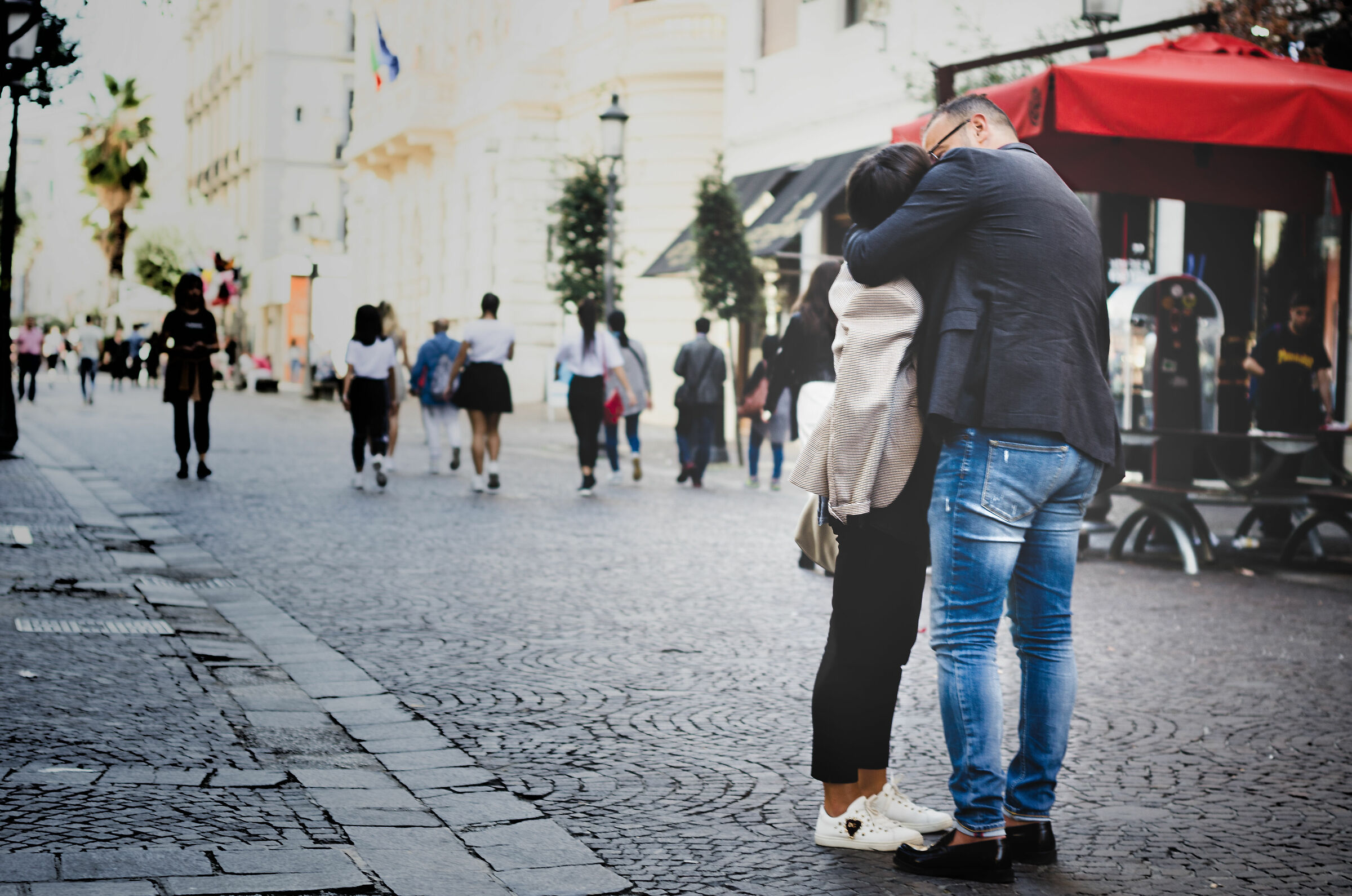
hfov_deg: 27.0
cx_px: 676
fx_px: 2811
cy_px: 448
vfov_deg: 18.1
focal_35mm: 75
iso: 160
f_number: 2.8
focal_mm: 50
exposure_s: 1/50
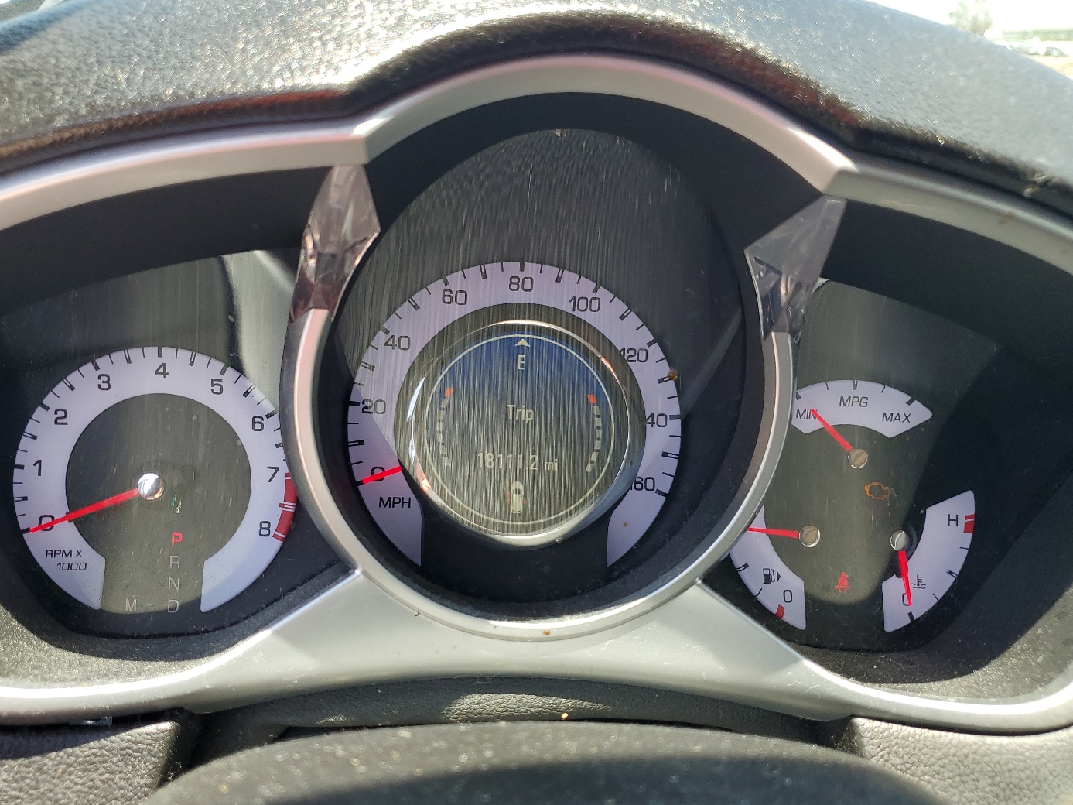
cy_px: 423
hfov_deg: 59.9
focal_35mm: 30
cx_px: 505
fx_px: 930
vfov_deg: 46.8
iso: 50
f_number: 1.5
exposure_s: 1/400
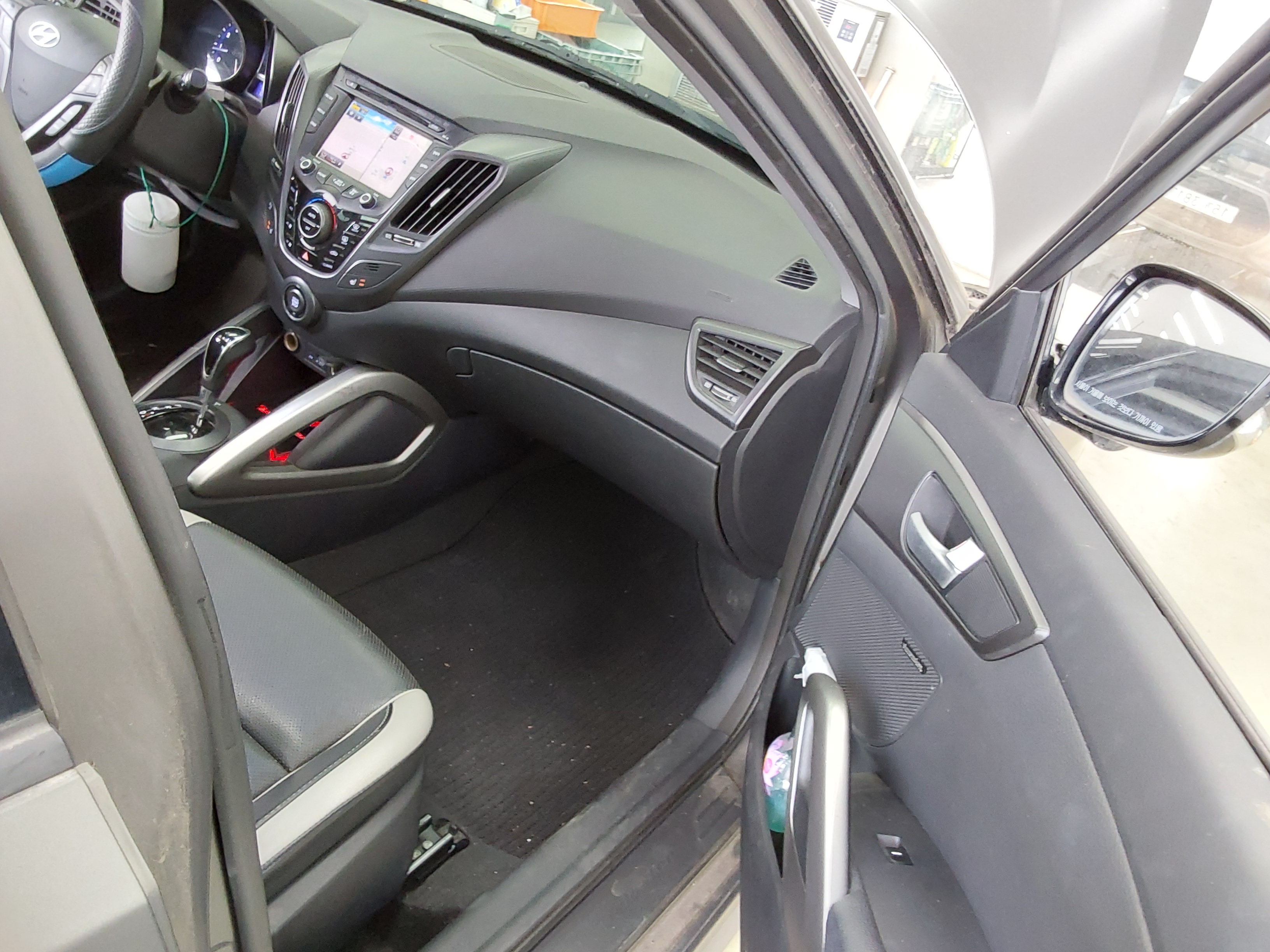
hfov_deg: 63.4
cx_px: 635
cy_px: 476
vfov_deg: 49.7
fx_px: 1027
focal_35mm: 28
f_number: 1.9
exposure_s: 1/60
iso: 320
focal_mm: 2.91
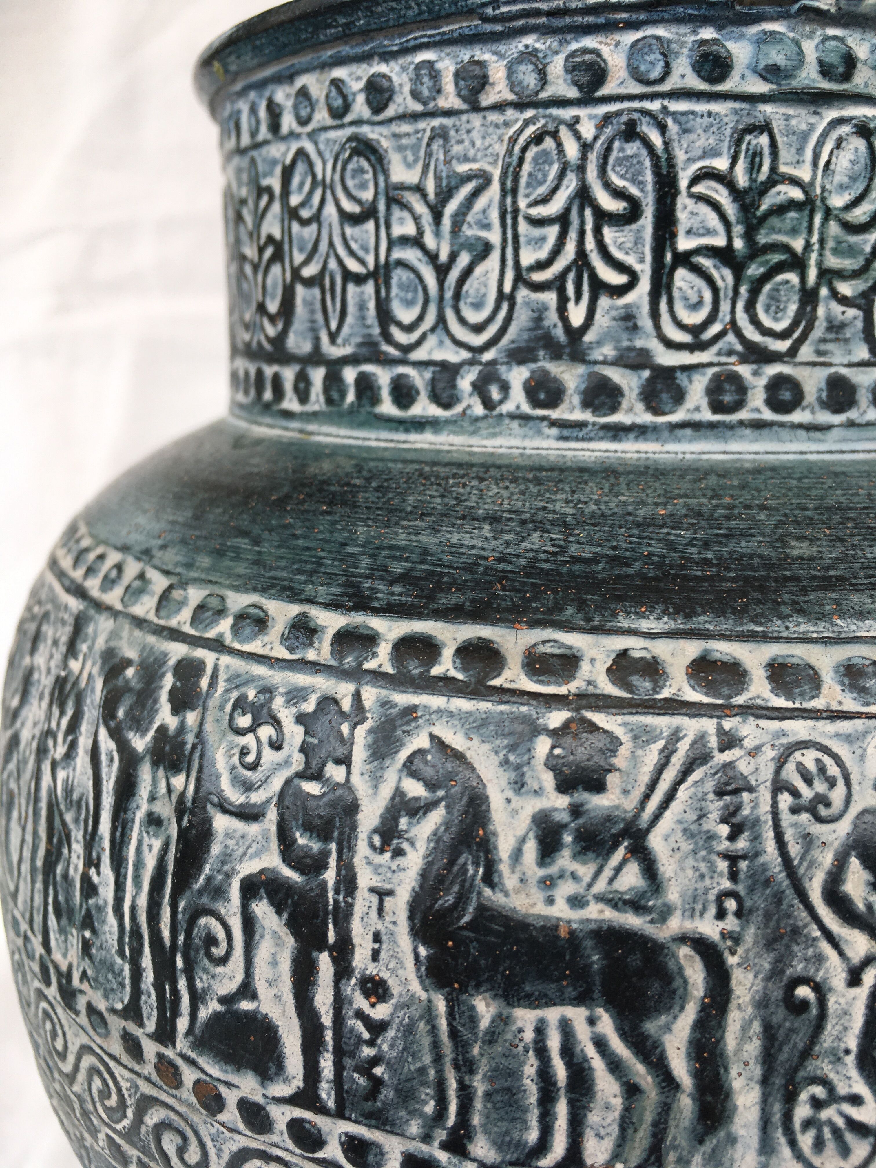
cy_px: 584
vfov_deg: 61.7
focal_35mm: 29
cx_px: 438
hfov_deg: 48.2
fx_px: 979
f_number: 2.2
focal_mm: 4.15
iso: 25
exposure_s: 1/267
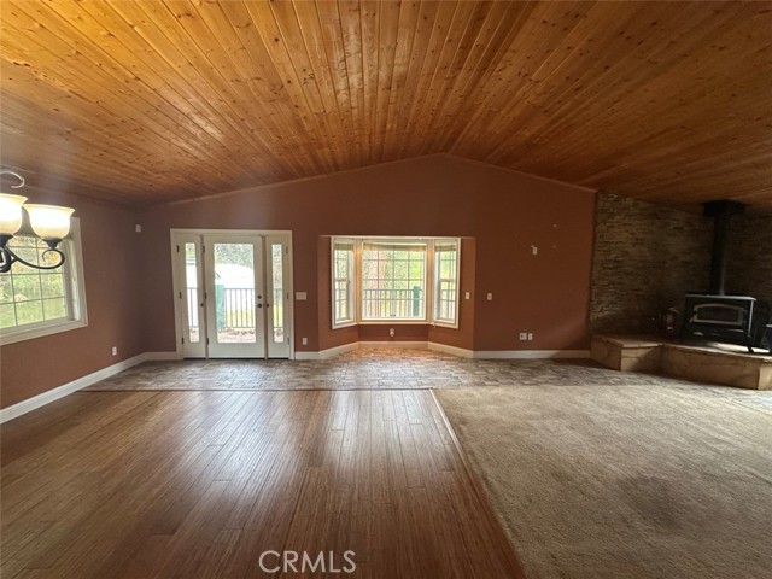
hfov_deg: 102.1
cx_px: 386
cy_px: 290
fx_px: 312
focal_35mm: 14
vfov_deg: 85.7
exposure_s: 1/120
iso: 160
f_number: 2.2
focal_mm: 2.22
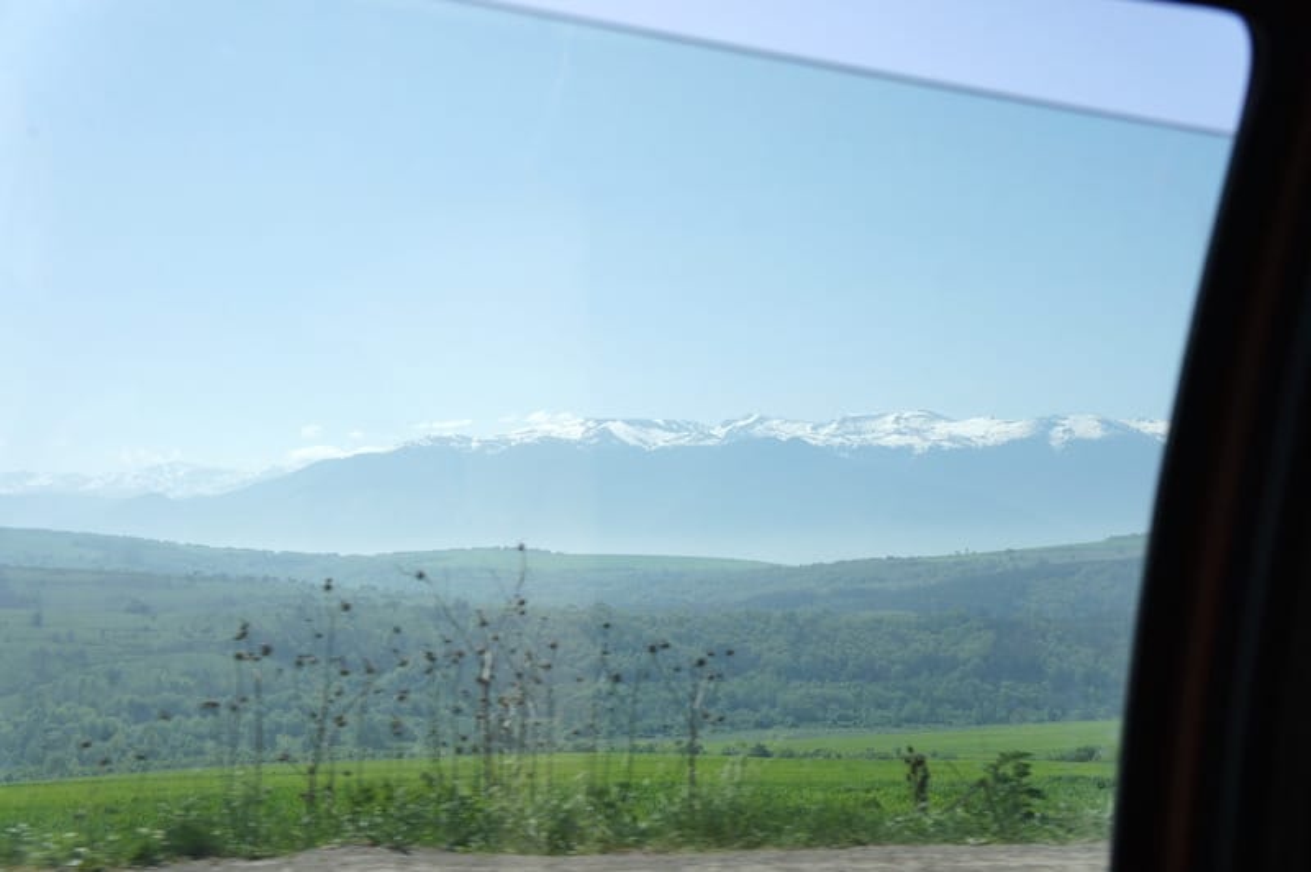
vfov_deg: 25.0
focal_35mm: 54
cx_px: 656
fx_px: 1965
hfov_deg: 36.9
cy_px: 436
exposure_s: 1/640
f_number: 8
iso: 200
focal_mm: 36
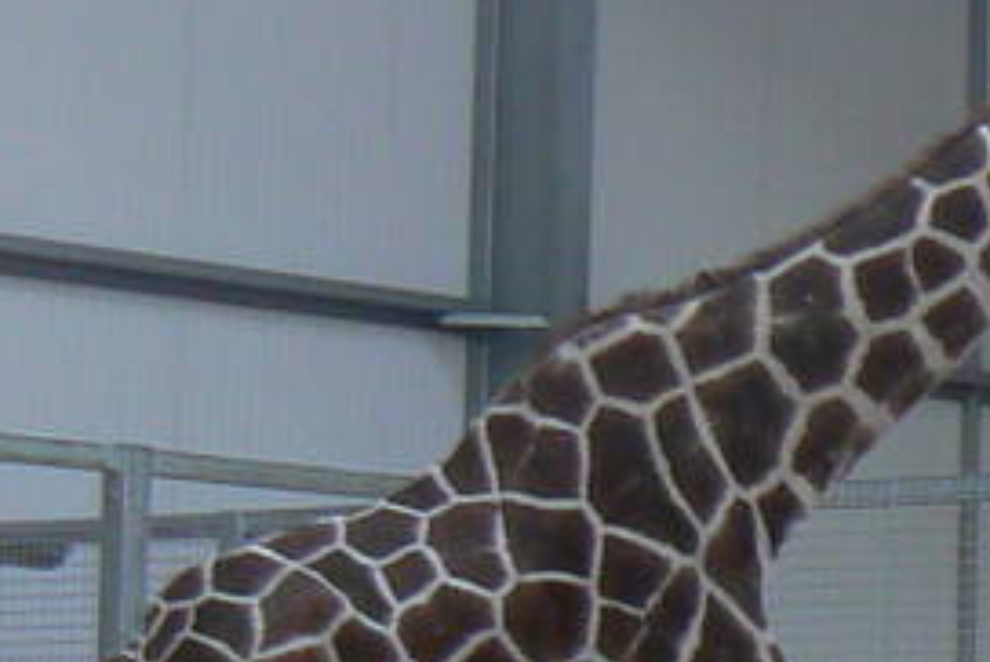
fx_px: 6056
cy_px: 655
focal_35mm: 220
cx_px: 2064
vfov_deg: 6.2
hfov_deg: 8.8
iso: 80
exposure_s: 1/60
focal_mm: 6
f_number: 2.8
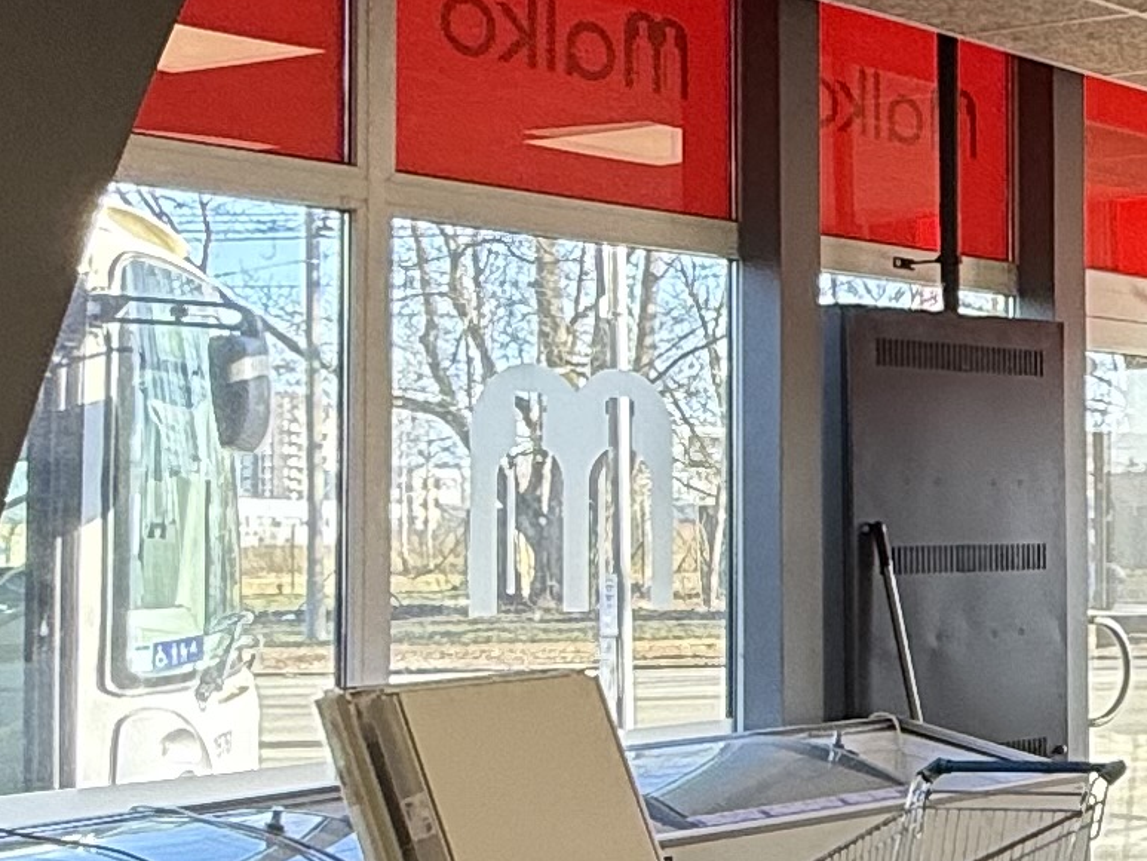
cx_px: 1746
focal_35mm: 73
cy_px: 459
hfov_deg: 21.9
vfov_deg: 20.2
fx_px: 2419
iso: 64
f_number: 2.2
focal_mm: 2.22
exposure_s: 1/161
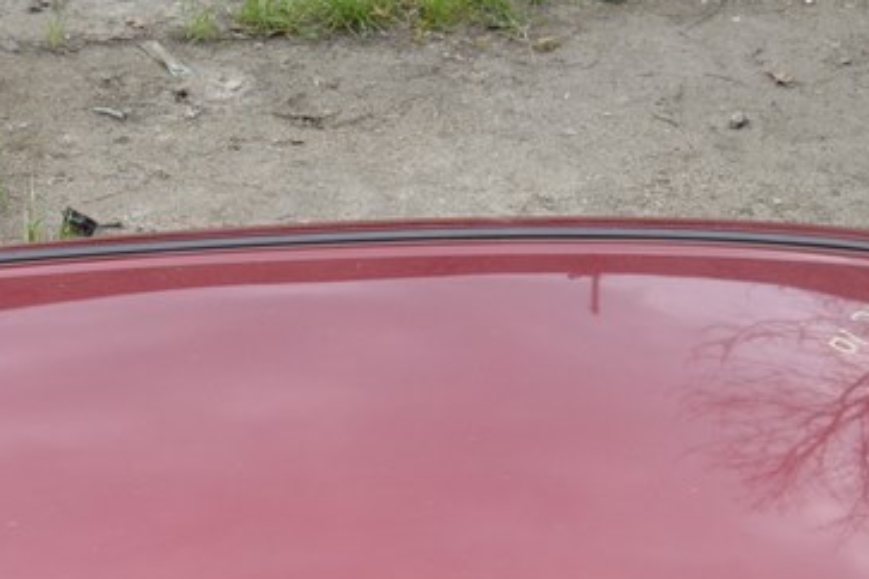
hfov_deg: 21.9
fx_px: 2245
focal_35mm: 93
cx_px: 318
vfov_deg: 14.5
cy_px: 528
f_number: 5.6
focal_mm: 22
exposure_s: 1/125
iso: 200
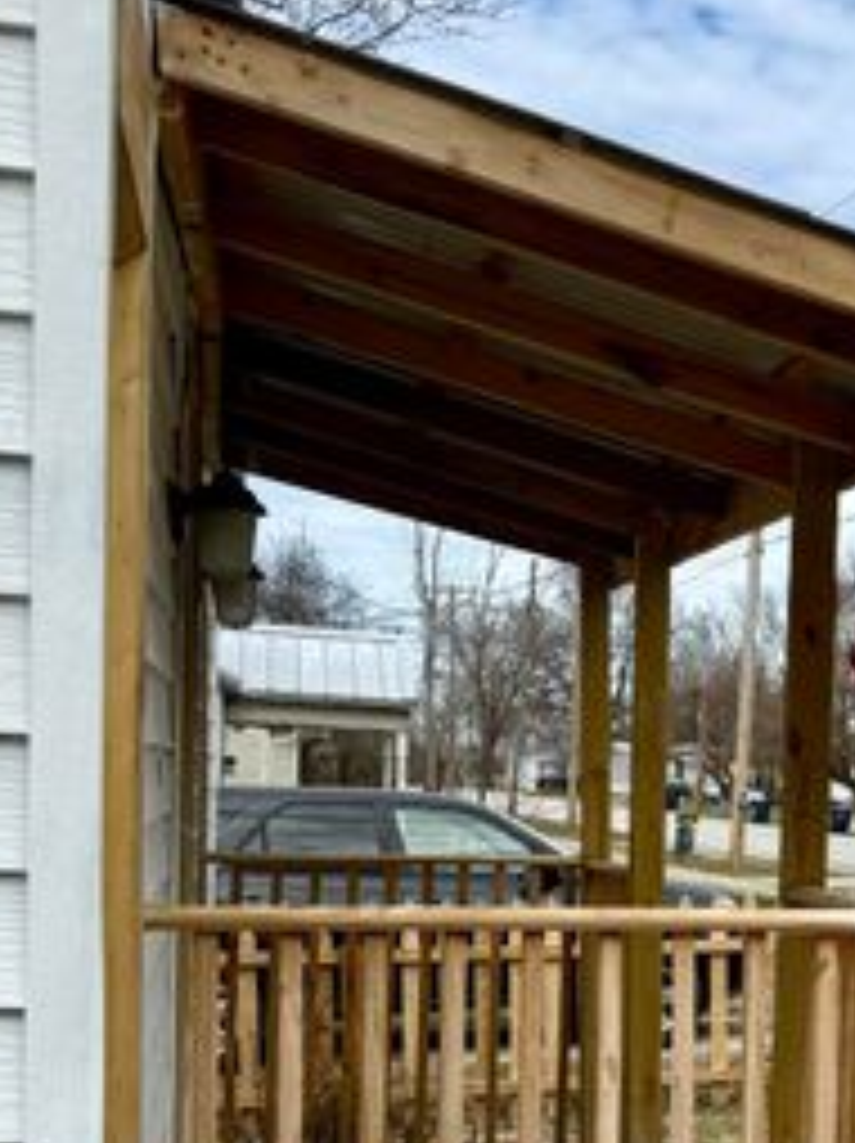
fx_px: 2078
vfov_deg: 30.1
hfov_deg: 21.7
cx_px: 994
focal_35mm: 63
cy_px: 907
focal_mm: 6.76
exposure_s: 1/4167
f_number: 1.78
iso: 80
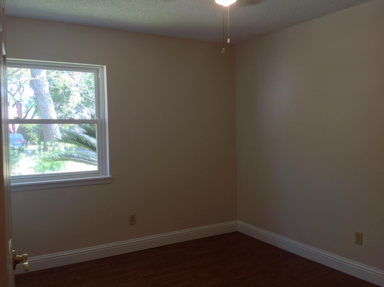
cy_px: 144
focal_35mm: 35
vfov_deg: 40.6
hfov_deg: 52.7
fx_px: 388
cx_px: 192
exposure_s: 1/24
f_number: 2.4
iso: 50
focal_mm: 4.28
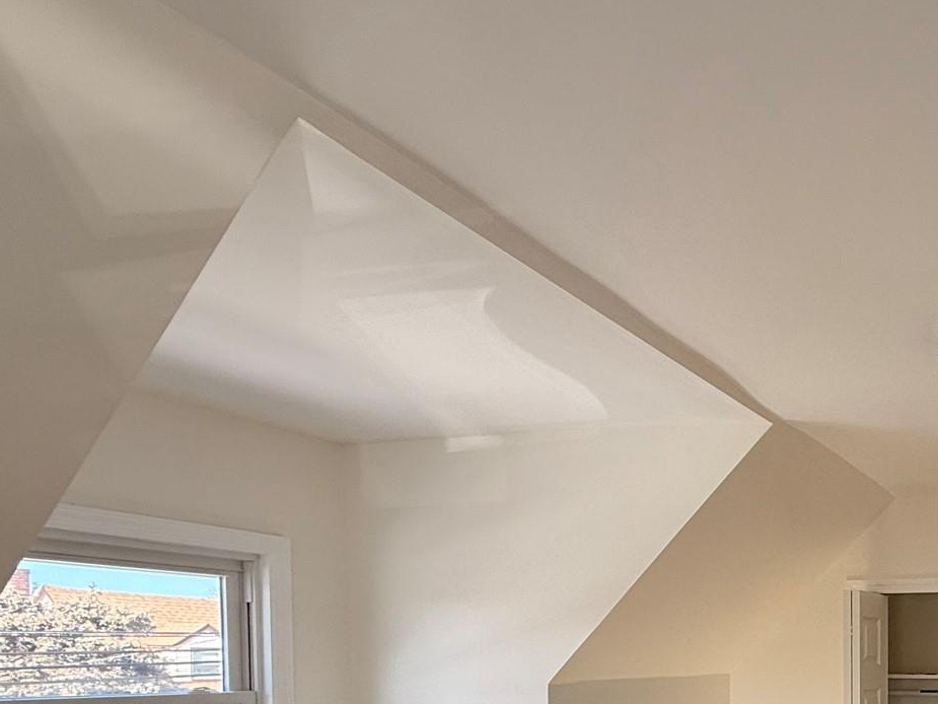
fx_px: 840
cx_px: 895
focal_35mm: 31
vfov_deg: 40.0
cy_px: 703
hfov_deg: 49.7
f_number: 2.2
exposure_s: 1/177
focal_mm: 2.22
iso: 64
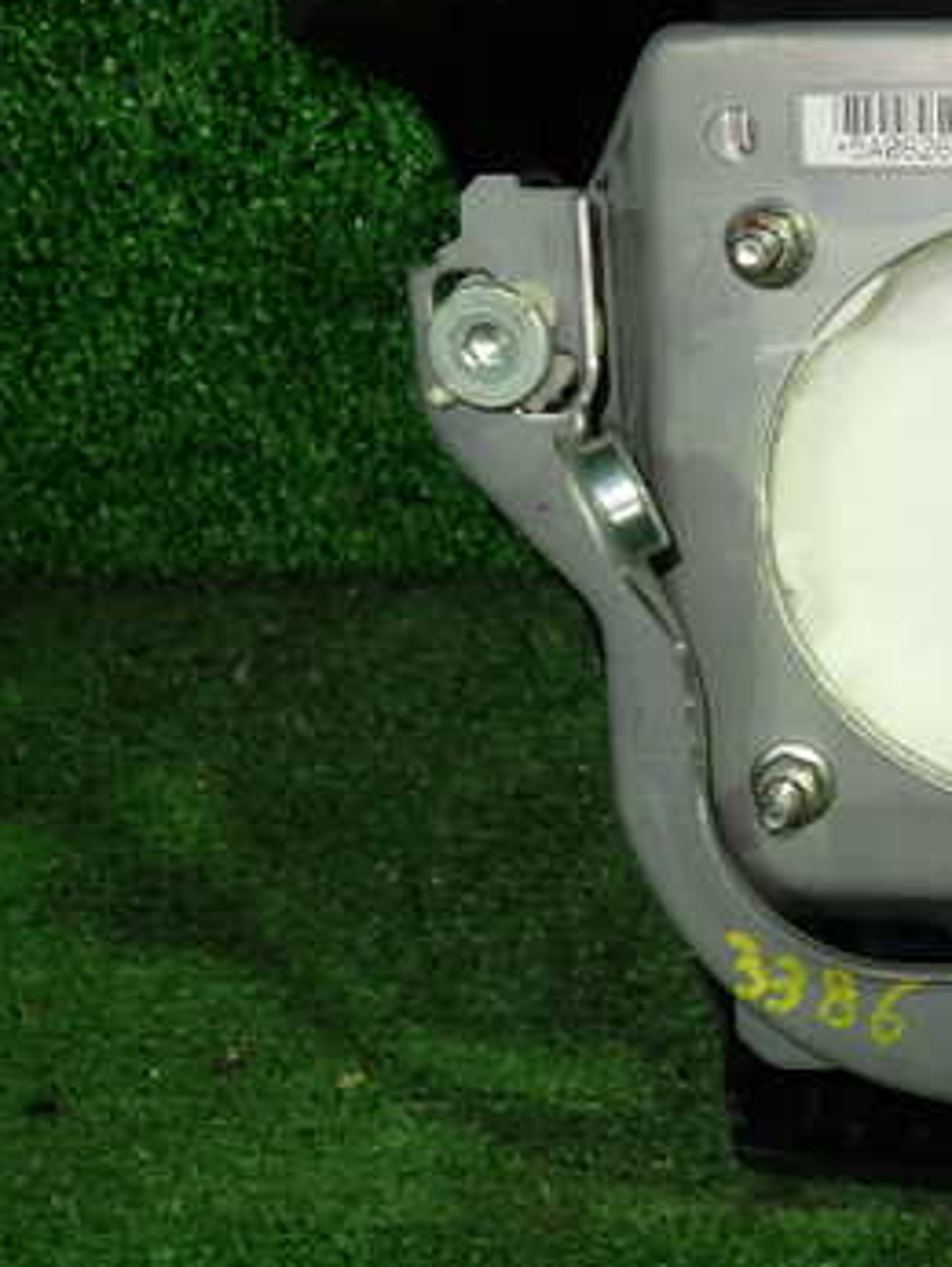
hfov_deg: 25.8
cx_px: 1062
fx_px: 1904
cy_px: 505
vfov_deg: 36.7
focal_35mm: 52
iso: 200
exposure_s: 1/40
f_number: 2.3
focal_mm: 5.4
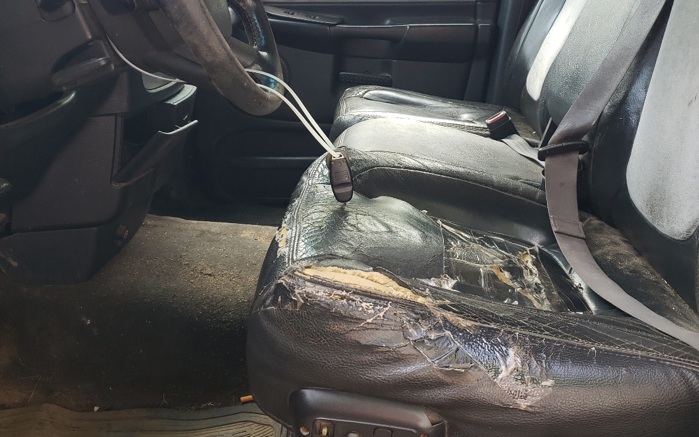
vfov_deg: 32.5
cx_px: 366
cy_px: 146
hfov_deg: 50.4
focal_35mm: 39
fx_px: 743
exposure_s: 1/125
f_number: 1.5
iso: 50
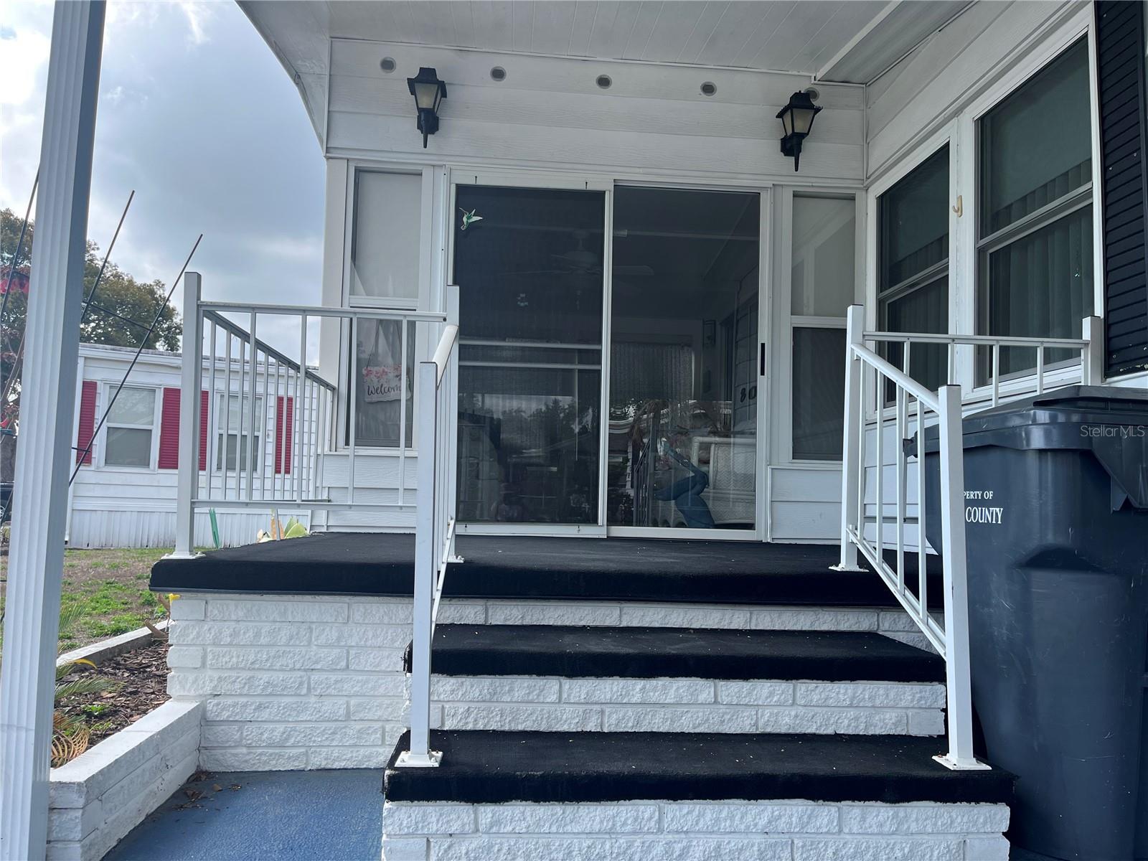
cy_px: 430
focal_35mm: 26
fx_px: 862
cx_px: 574
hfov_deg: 67.3
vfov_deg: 53.1
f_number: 1.6
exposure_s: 1/1036
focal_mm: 5.1
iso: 50
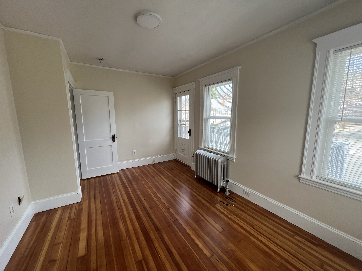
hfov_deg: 106.2
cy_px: 136
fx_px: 136
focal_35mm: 13
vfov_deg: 89.9
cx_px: 181
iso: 50
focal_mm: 1.57
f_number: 1.8
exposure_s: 1/122
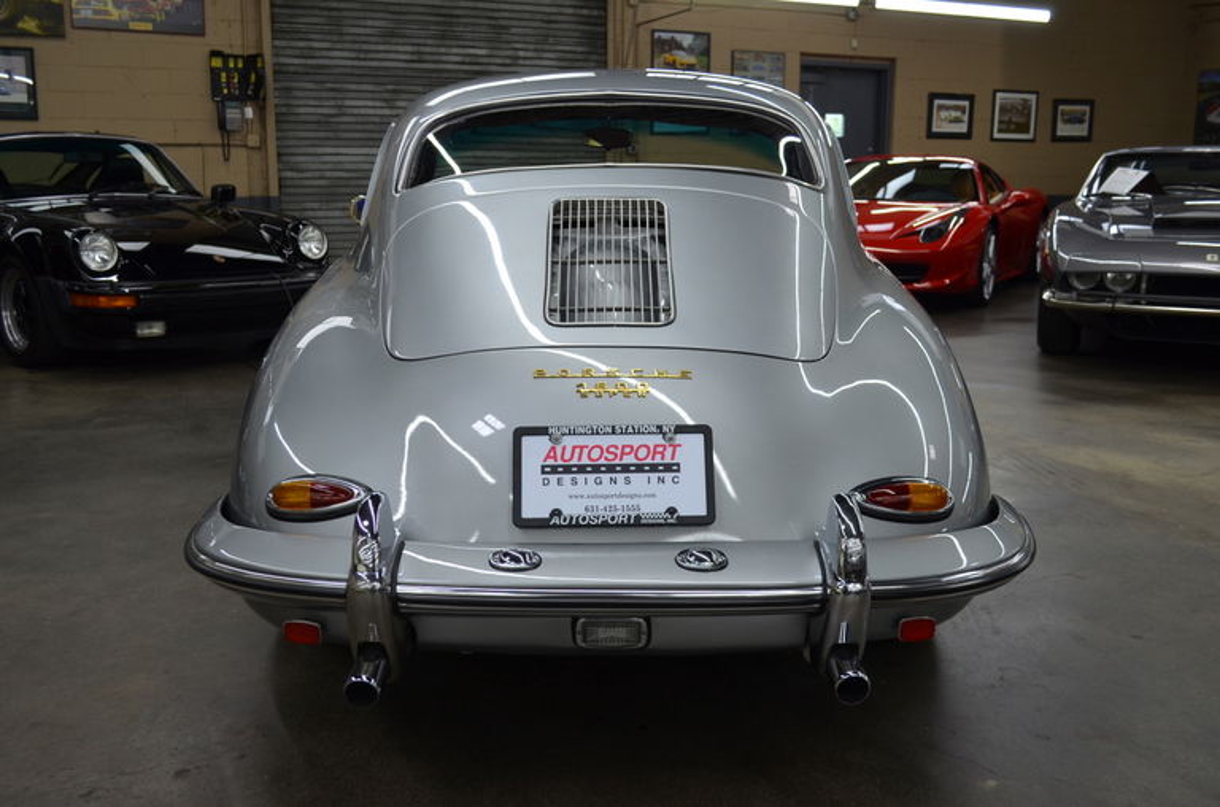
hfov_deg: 53.2
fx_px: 1217
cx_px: 610
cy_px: 404
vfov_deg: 36.7
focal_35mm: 36
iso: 400
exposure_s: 1/80
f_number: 4.5
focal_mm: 24
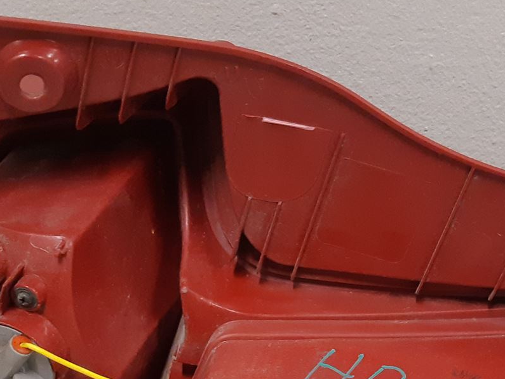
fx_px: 977
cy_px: 410
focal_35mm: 67
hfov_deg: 28.9
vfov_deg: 20.9
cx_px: 304
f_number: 1.7
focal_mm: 3.93
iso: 320
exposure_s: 1/50
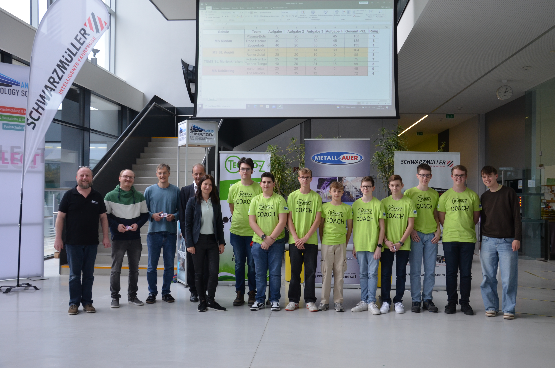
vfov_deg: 38.7
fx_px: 523
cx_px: 282
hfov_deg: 55.9
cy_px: 179
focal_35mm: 34
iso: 400
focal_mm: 22
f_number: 5.6
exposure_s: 1/125
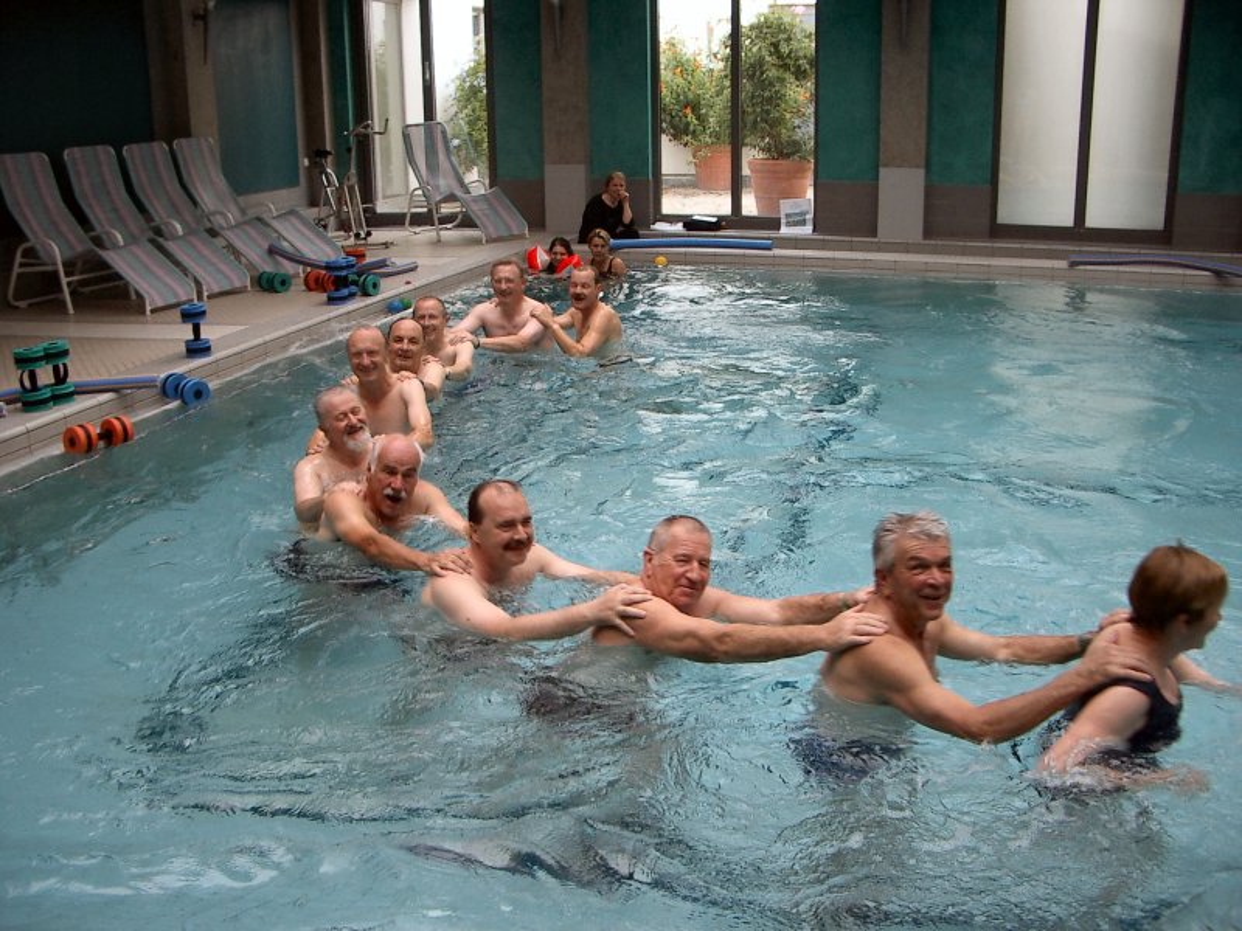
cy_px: 466
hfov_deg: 52.6
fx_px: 1256
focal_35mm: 35
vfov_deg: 40.7
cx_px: 621
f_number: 2.6
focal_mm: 5.8
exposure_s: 1/60
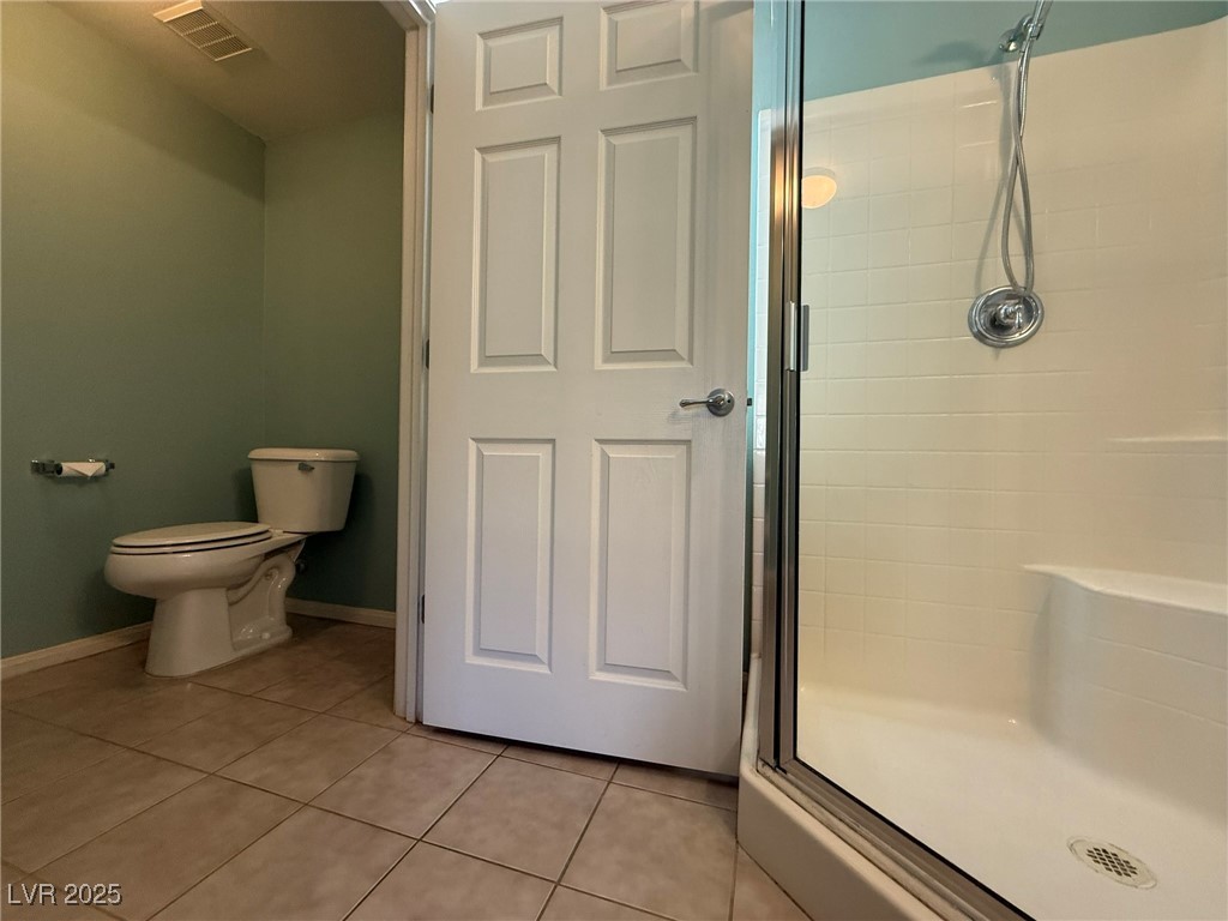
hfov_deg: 102.1
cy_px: 460
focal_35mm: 14
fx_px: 497
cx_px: 614
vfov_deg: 85.7
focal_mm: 2.22
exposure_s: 1/120
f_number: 2.2
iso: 250
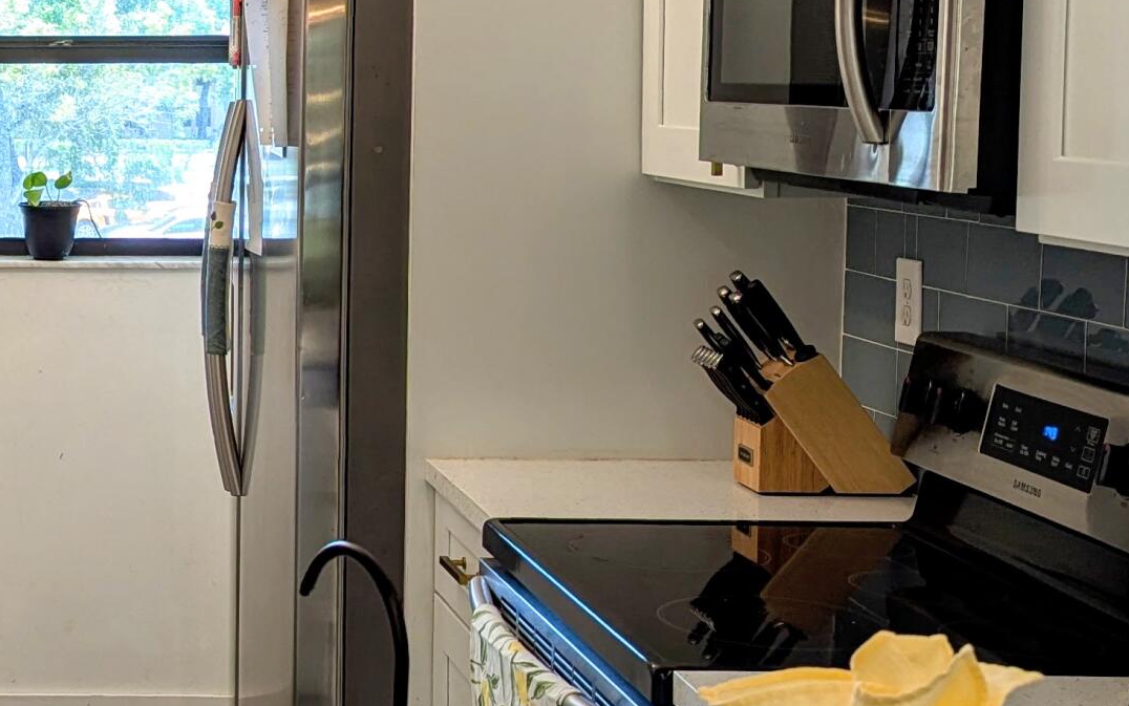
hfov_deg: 27.2
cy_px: 214
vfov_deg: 18.3
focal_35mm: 71
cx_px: -26
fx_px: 2185
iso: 44
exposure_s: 1/120
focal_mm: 6.81
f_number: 1.85
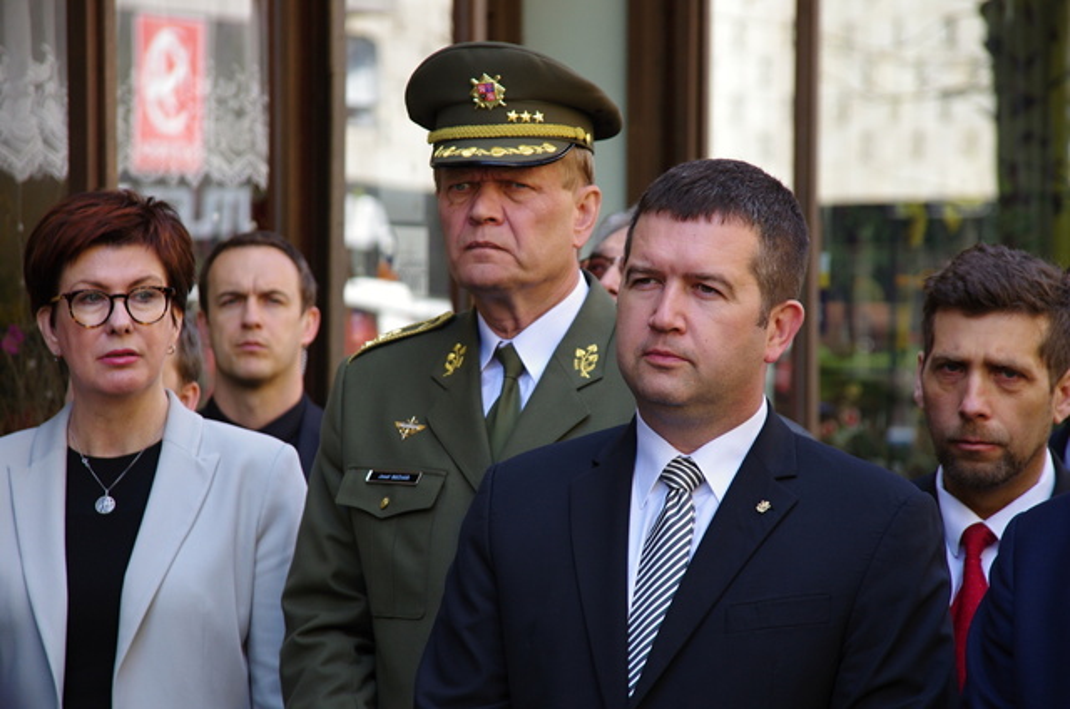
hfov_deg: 11.0
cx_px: 535
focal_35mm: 188
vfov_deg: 7.3
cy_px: 354
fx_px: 5562
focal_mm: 125
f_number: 5.6
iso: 400
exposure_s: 1/200
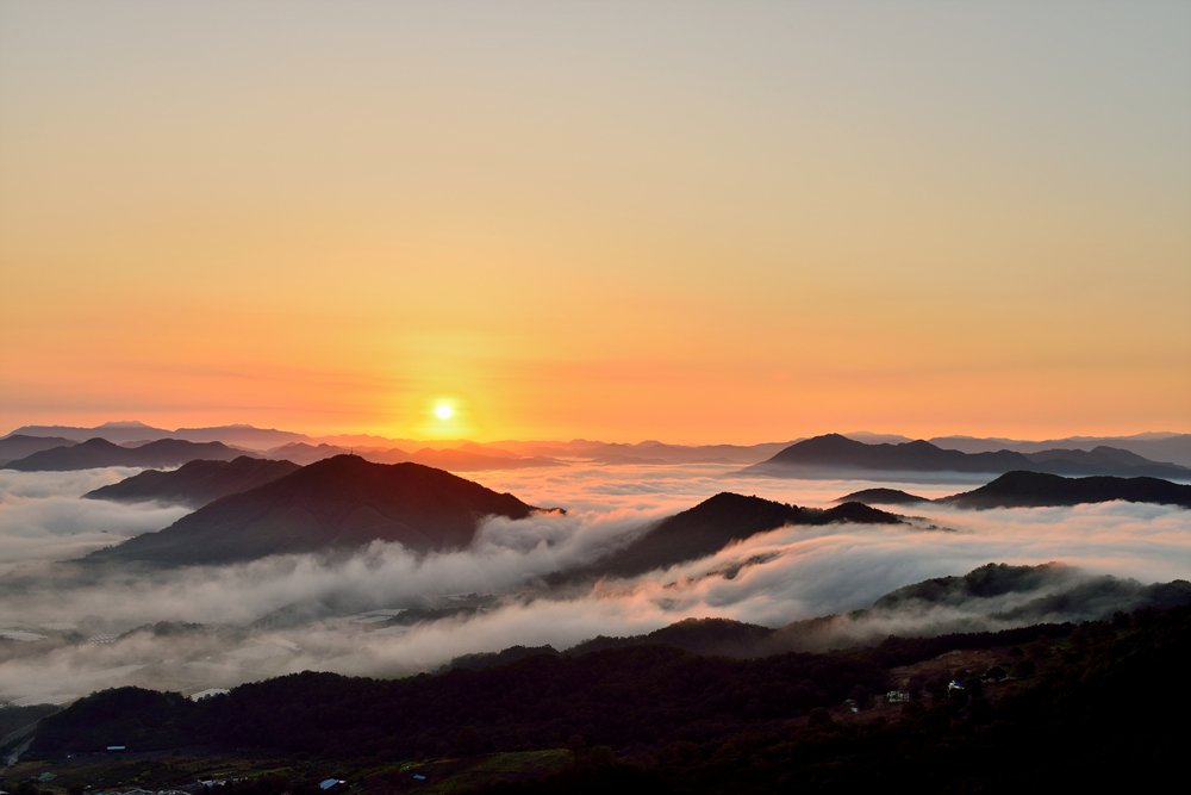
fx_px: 1257
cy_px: 398
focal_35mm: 38
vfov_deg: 35.1
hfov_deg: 50.7
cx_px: 596
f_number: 11
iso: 100
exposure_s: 1/80
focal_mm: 38
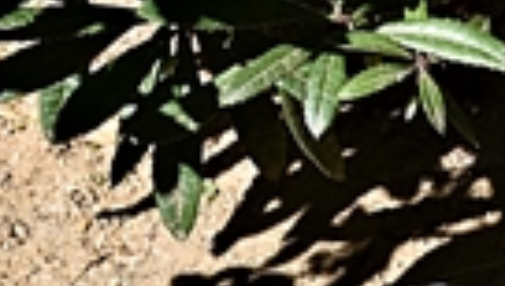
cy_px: 670
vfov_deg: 2.7
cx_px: 821
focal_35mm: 448
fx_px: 6008
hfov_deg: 4.8
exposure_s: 1/320
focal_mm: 38
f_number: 9
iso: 200
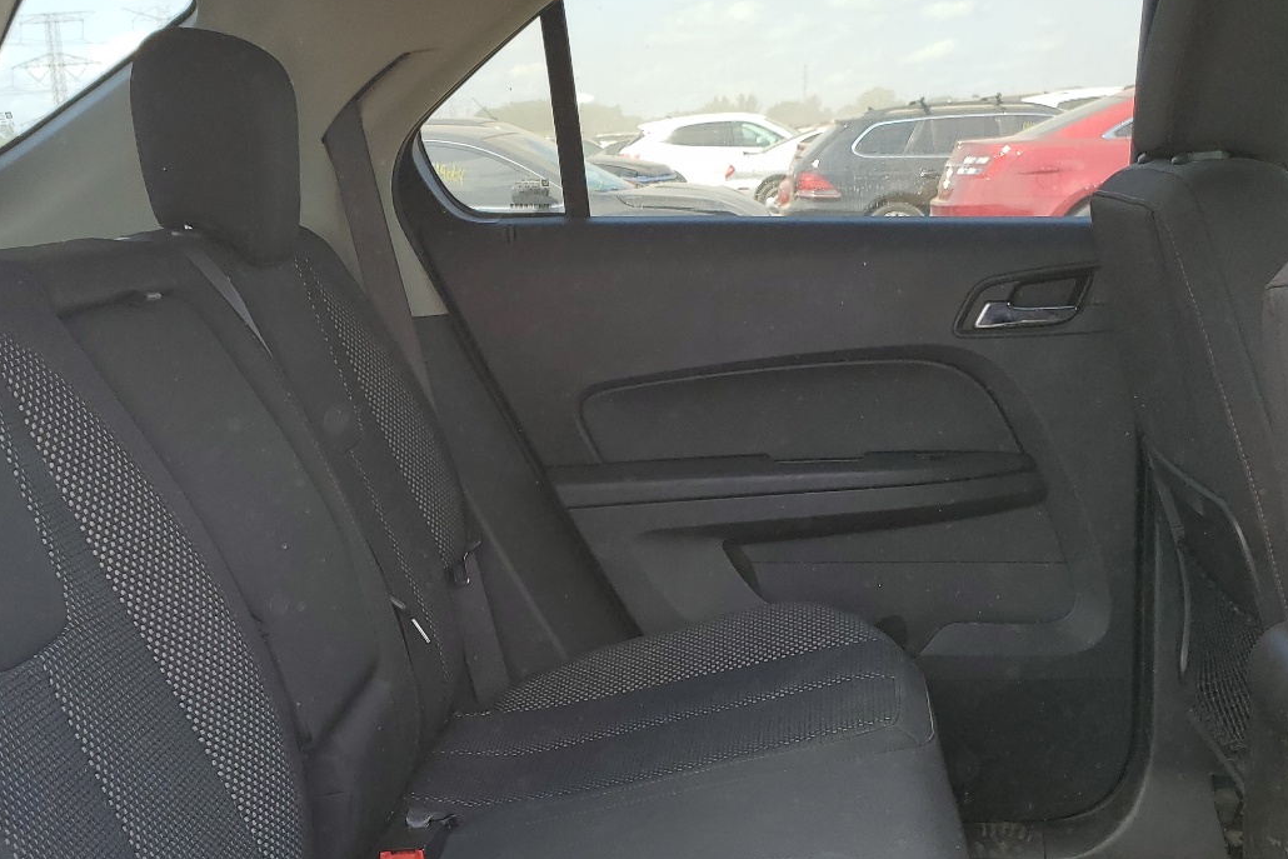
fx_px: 1503
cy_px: 691
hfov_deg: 45.9
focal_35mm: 42
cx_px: 474
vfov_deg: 31.1
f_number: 1.5
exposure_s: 1/278
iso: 50
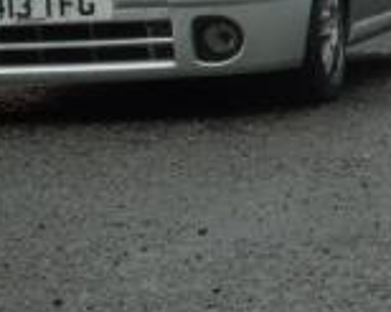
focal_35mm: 142
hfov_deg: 12.6
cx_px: 655
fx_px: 1642
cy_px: -25
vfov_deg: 10.7
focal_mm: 7.8
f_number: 5.7
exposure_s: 1/45
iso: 80
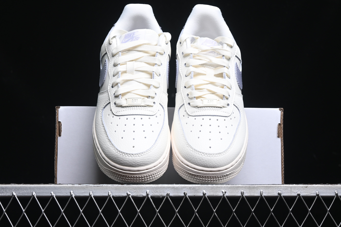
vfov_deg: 18.2
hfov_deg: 27.0
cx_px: 170
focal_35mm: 75
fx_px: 710
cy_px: 114
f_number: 6.3
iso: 160
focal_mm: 50
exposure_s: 1/60
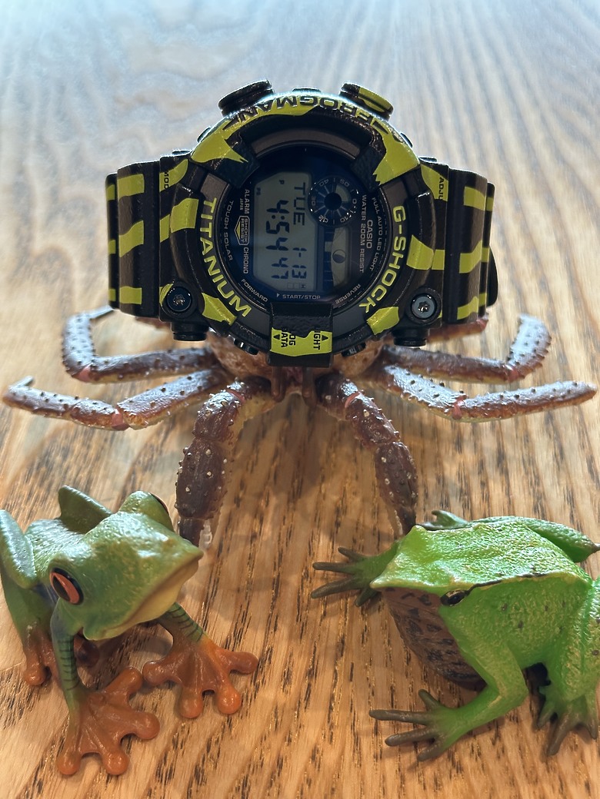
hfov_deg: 30.3
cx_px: 300
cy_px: 400
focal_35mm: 48
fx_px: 1109
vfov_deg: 39.7
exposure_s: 1/60
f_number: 1.78
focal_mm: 6.86
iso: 160
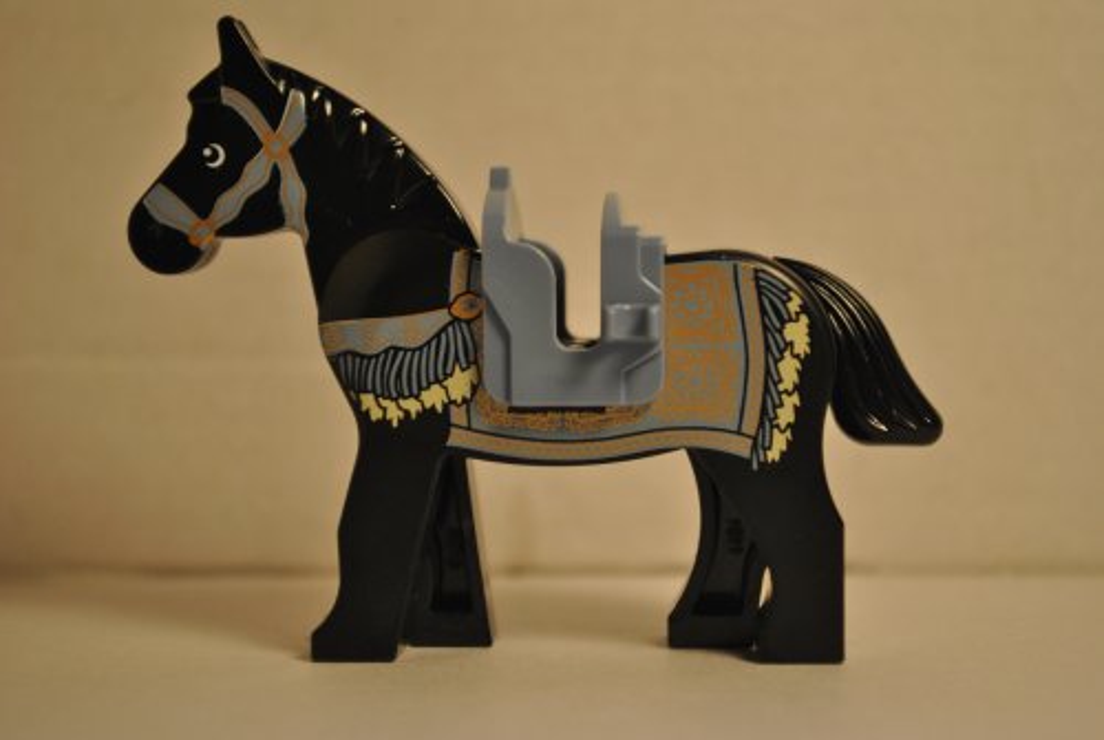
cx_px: 552
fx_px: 2534
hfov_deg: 24.6
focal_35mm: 82
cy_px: 370
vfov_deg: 16.6
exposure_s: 1/60
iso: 400
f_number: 5.6
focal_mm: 55
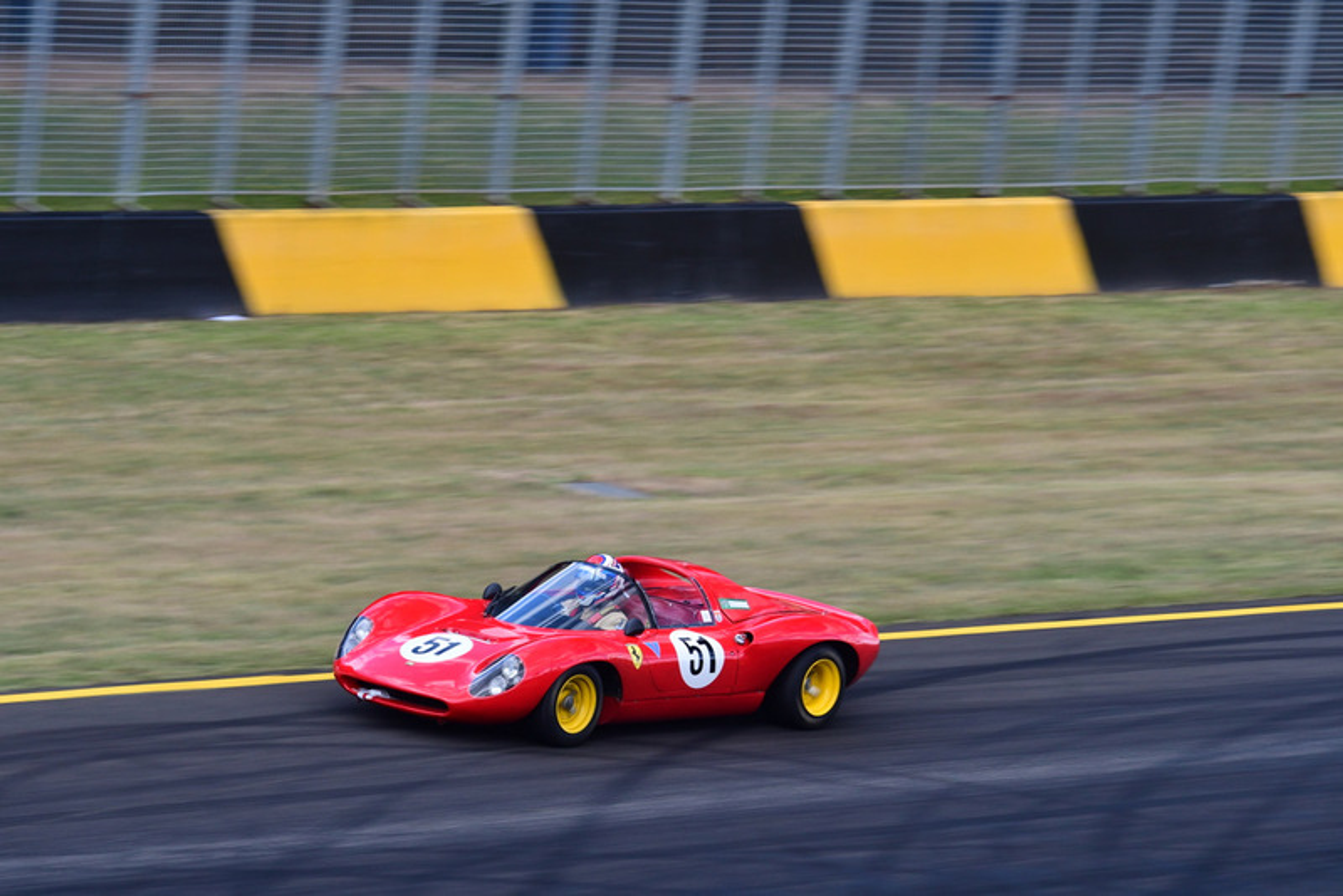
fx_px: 7837
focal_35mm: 210
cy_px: 448
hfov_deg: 9.8
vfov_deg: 6.5
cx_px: 672
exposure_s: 1/250
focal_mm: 140
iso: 640
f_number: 10
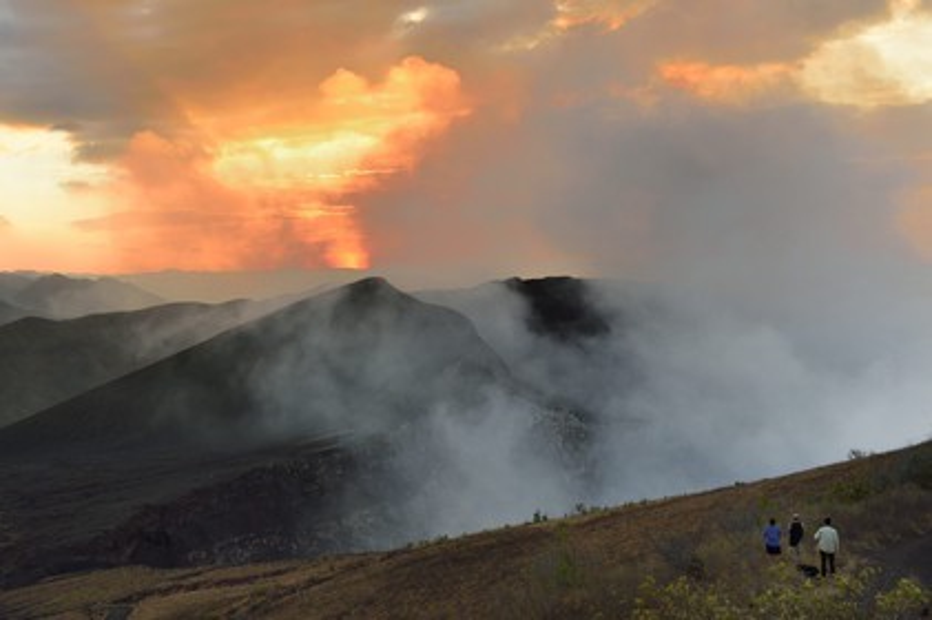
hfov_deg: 41.1
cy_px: 310
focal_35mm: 48
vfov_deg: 28.0
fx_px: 1242
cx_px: 466
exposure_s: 1/160
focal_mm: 48
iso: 800
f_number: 9
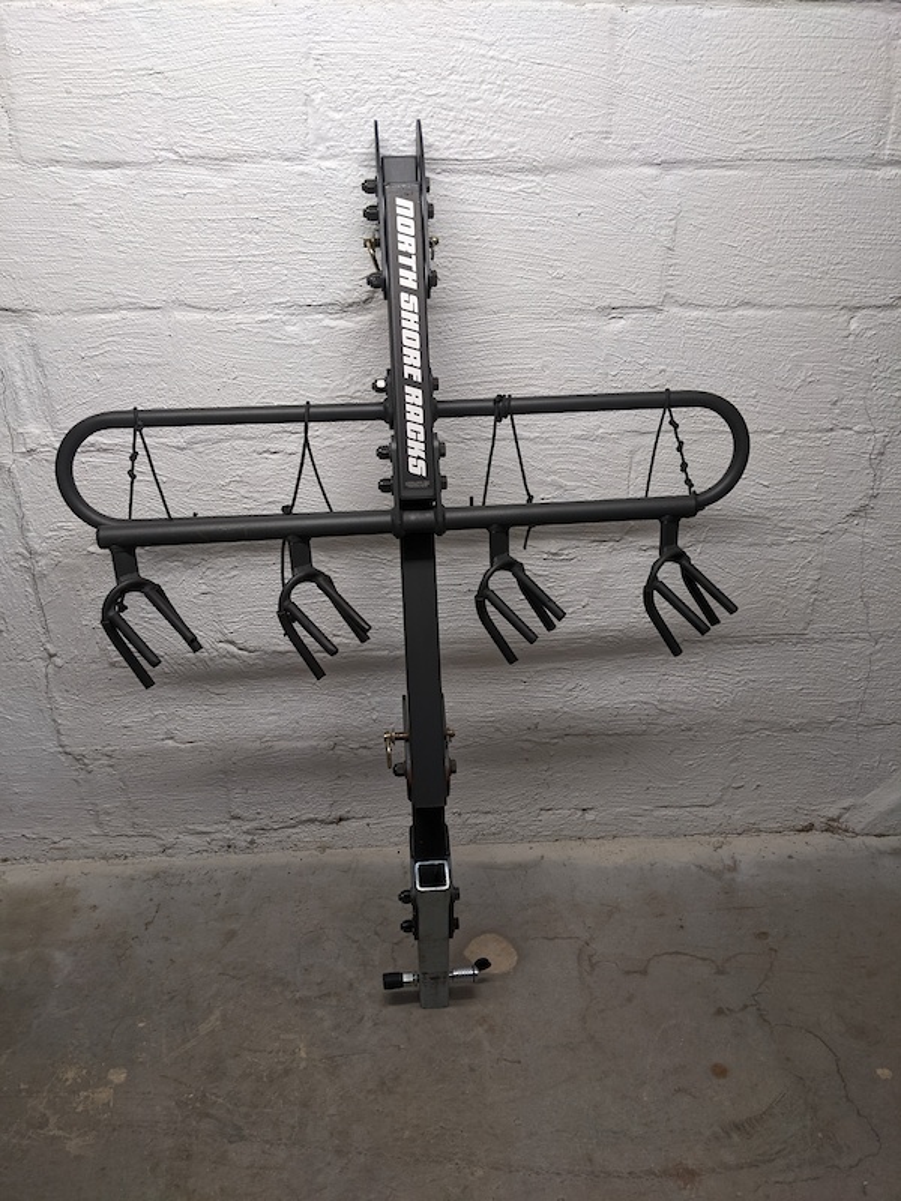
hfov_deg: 51.4
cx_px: 450
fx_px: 937
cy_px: 600
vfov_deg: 65.3
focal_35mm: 27
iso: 95
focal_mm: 4.38
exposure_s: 1/30
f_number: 1.73
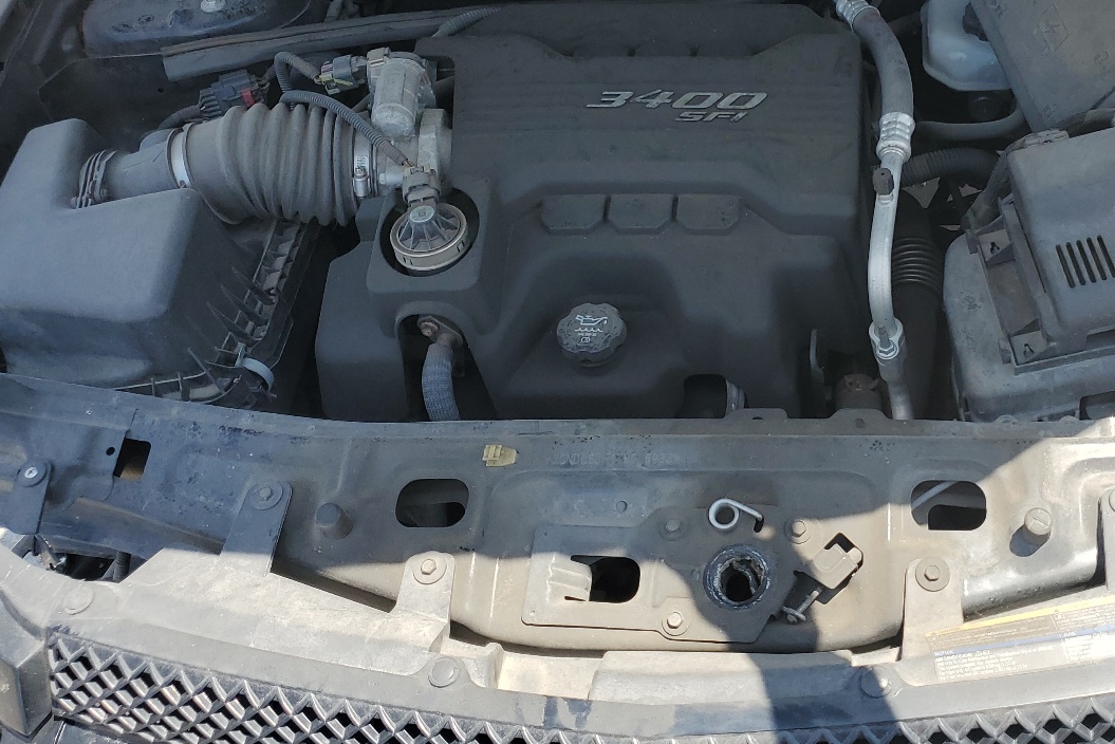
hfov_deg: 46.2
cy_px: 236
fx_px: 1270
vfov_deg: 32.3
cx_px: 788
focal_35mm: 41
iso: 50
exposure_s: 1/1111
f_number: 1.5
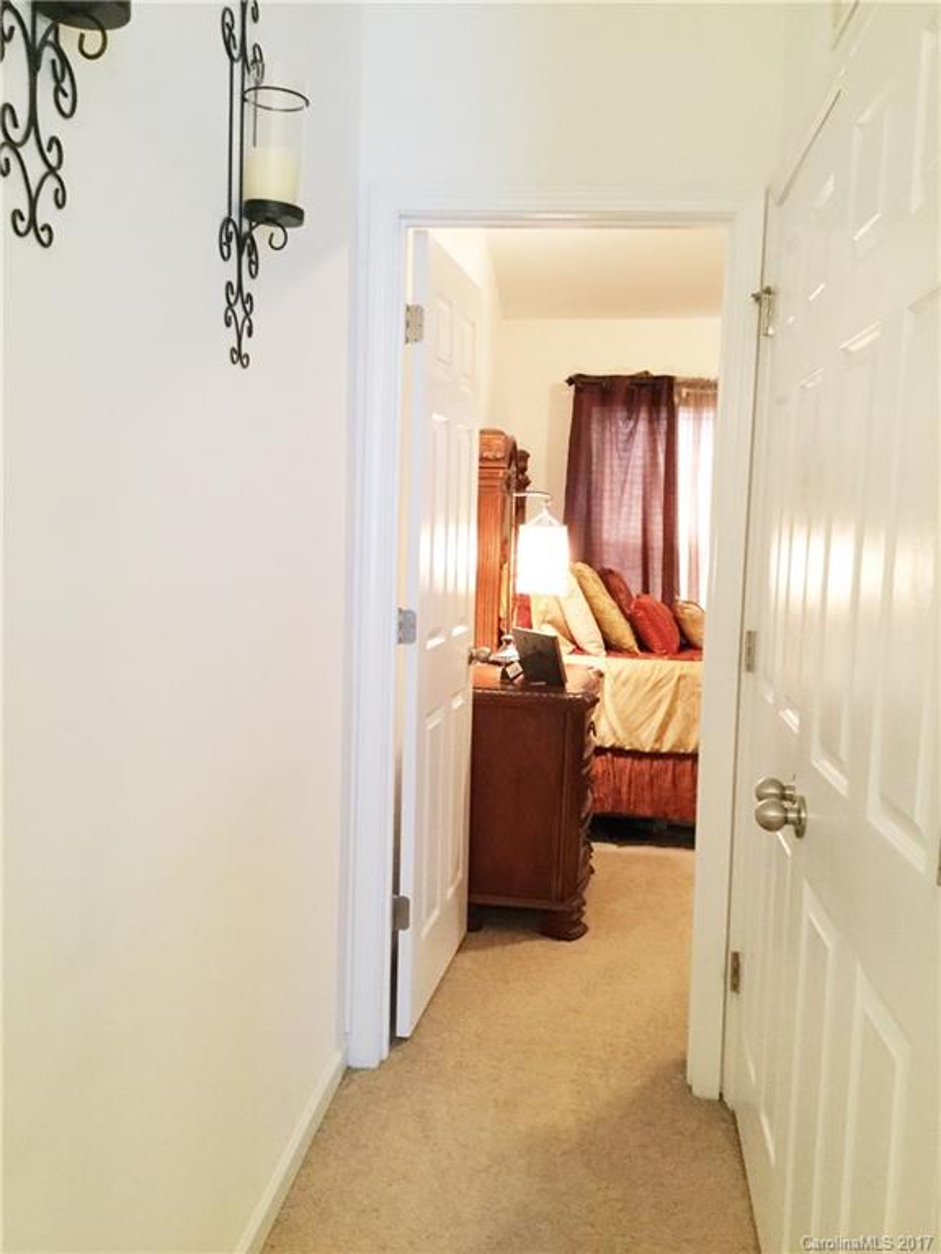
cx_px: 470
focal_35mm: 31
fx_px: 1124
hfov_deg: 45.4
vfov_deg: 58.4
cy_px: 627
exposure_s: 1/15
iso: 400
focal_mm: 3.3
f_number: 2.4
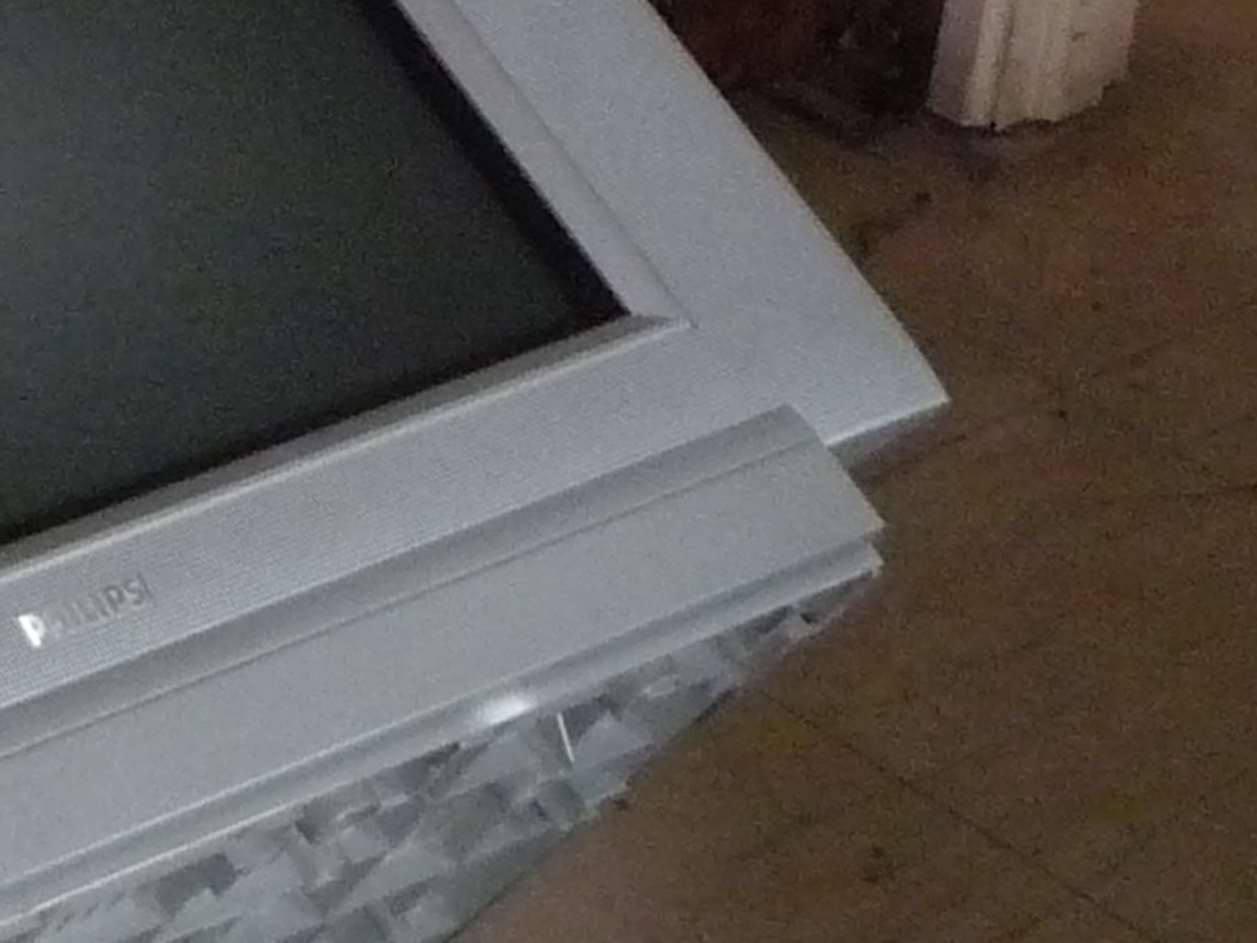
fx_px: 5156
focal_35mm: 142
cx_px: -1288
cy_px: -631
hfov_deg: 12.2
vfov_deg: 10.0
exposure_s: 1/8
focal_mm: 5.2
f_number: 3.3
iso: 400
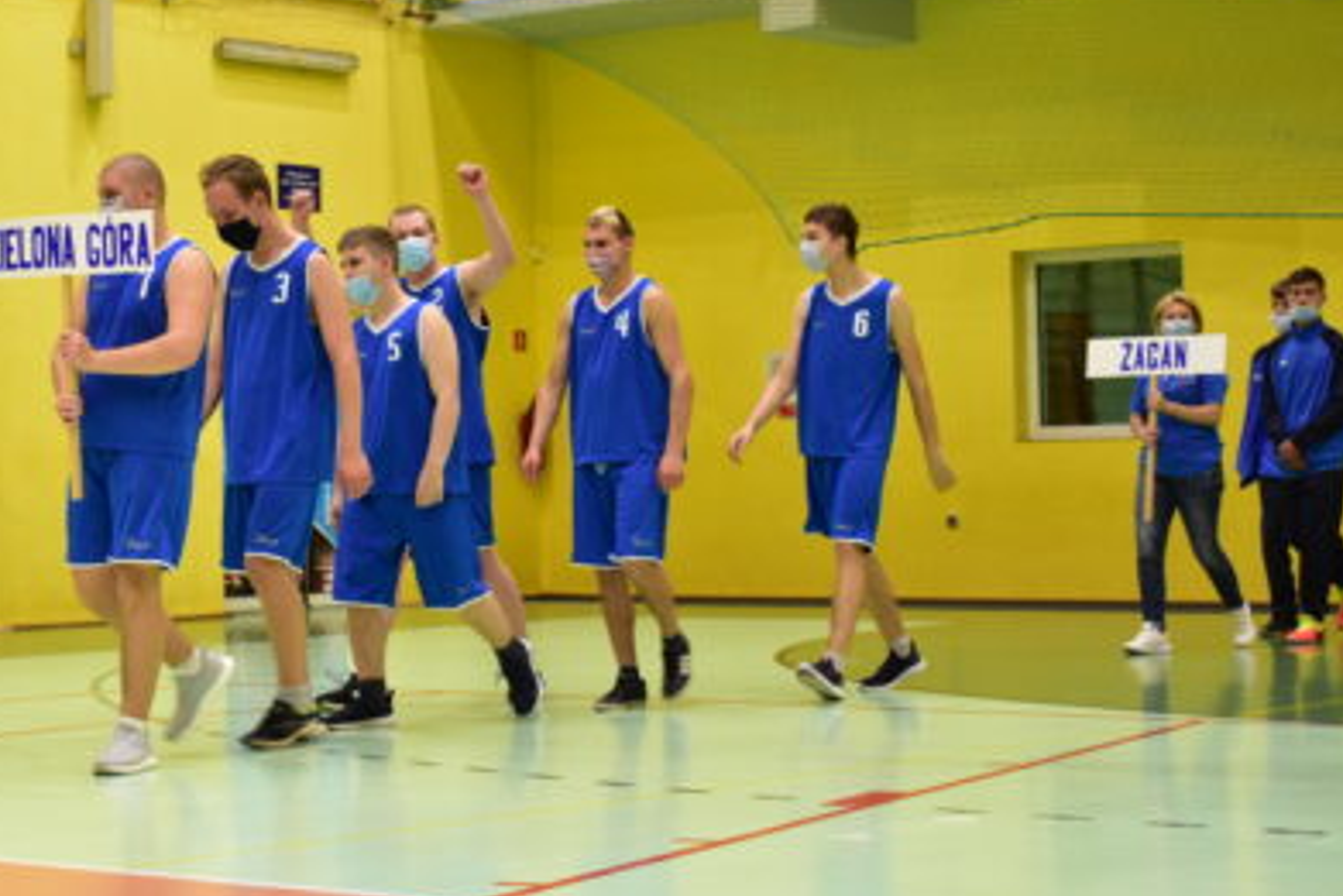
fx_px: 3247
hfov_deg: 23.1
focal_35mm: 87
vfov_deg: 15.7
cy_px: 340
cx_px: 289
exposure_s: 1/80
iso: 2000
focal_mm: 36
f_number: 4.8
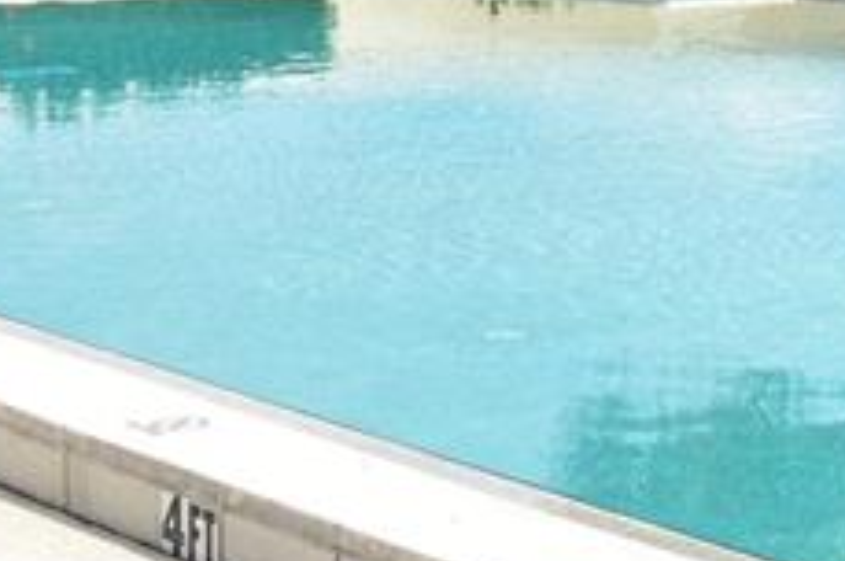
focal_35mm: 161
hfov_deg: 12.3
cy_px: -137
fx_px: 3774
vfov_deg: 8.4
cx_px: 1188
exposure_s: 1/500
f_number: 11
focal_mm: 24
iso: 280
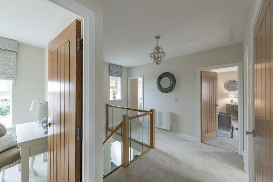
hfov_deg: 104.2
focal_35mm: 14
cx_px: 136
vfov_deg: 81.2
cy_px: 91
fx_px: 106
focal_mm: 14
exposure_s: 2.5
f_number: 11
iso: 100
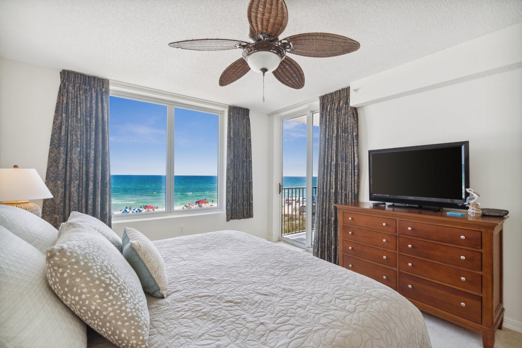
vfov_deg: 77.3
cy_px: 174
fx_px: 217
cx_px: 261
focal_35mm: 15
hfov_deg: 100.4
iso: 400
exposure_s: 1/125
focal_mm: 10
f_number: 9
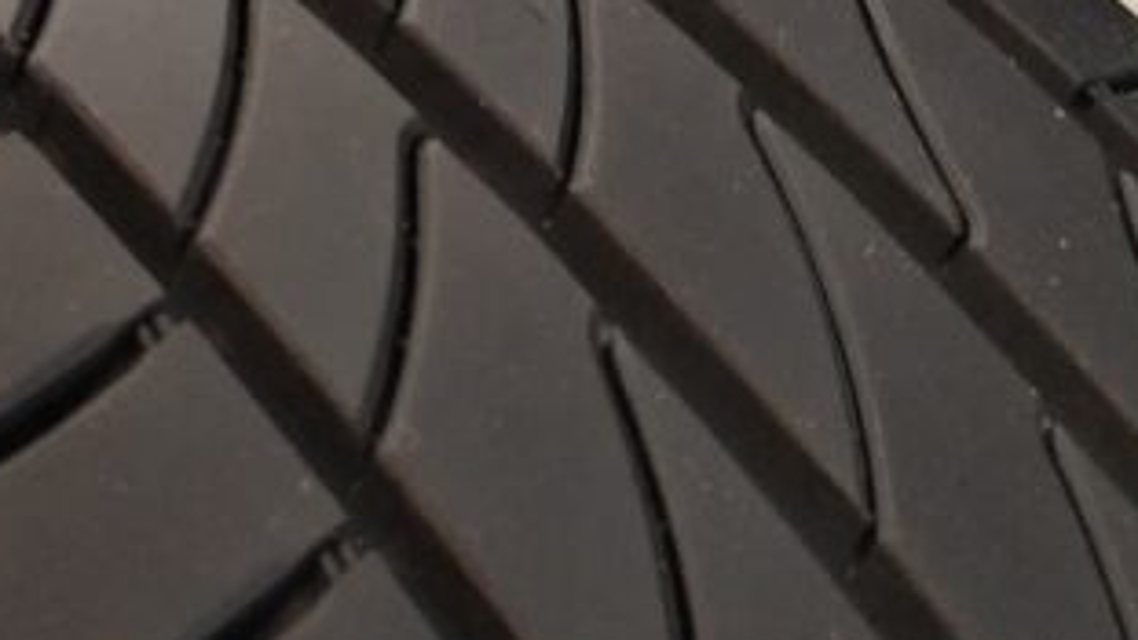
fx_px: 2595
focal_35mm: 86
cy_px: -128
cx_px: 304
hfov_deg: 24.5
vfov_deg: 13.7
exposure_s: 1/33.3
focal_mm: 5.25
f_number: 1.75
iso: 653
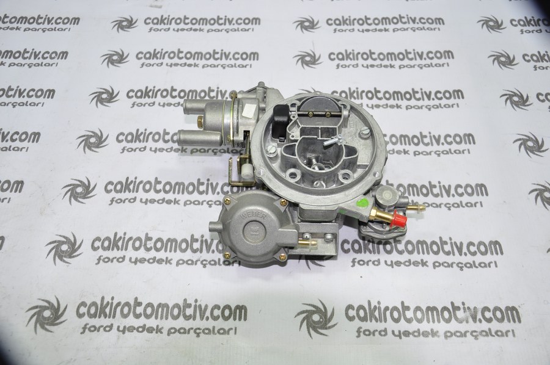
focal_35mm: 38
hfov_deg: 51.3
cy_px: 182
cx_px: 275
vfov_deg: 35.4
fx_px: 572
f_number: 5
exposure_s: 1/40
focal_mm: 25
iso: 200
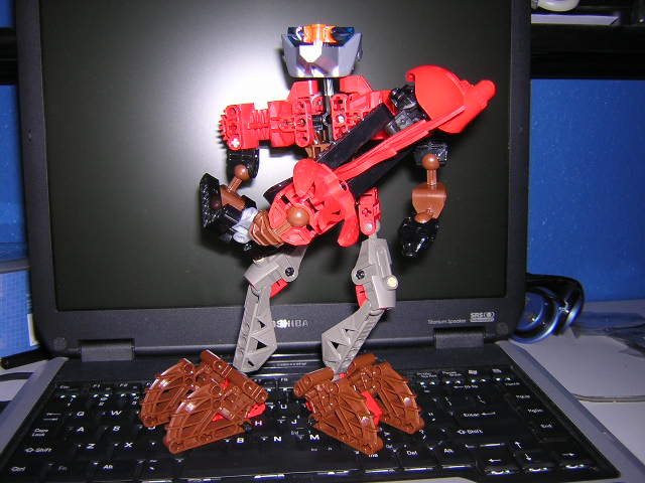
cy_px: 242
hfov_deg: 51.4
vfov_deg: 39.7
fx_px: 671
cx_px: 322
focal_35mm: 36
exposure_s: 1/60.1
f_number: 2.6
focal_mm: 4.7
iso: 100
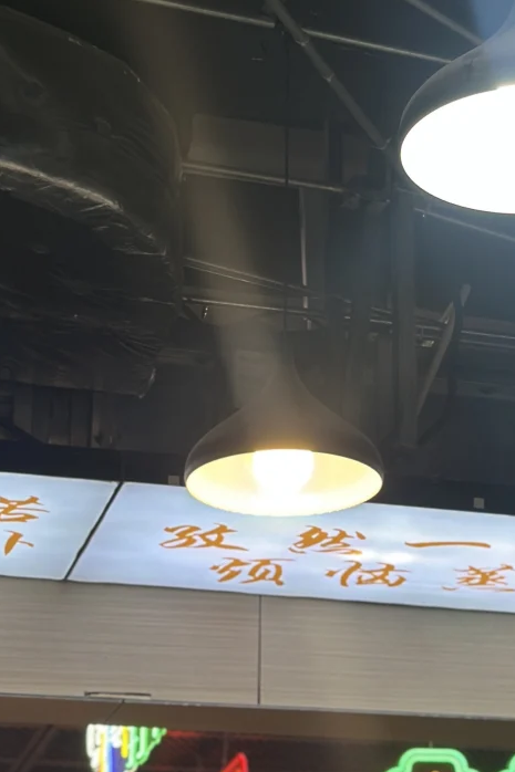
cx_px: 499
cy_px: 354
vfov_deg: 19.8
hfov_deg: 13.1
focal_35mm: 103
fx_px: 2211
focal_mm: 6.86
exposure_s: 1/107
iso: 64
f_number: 1.78
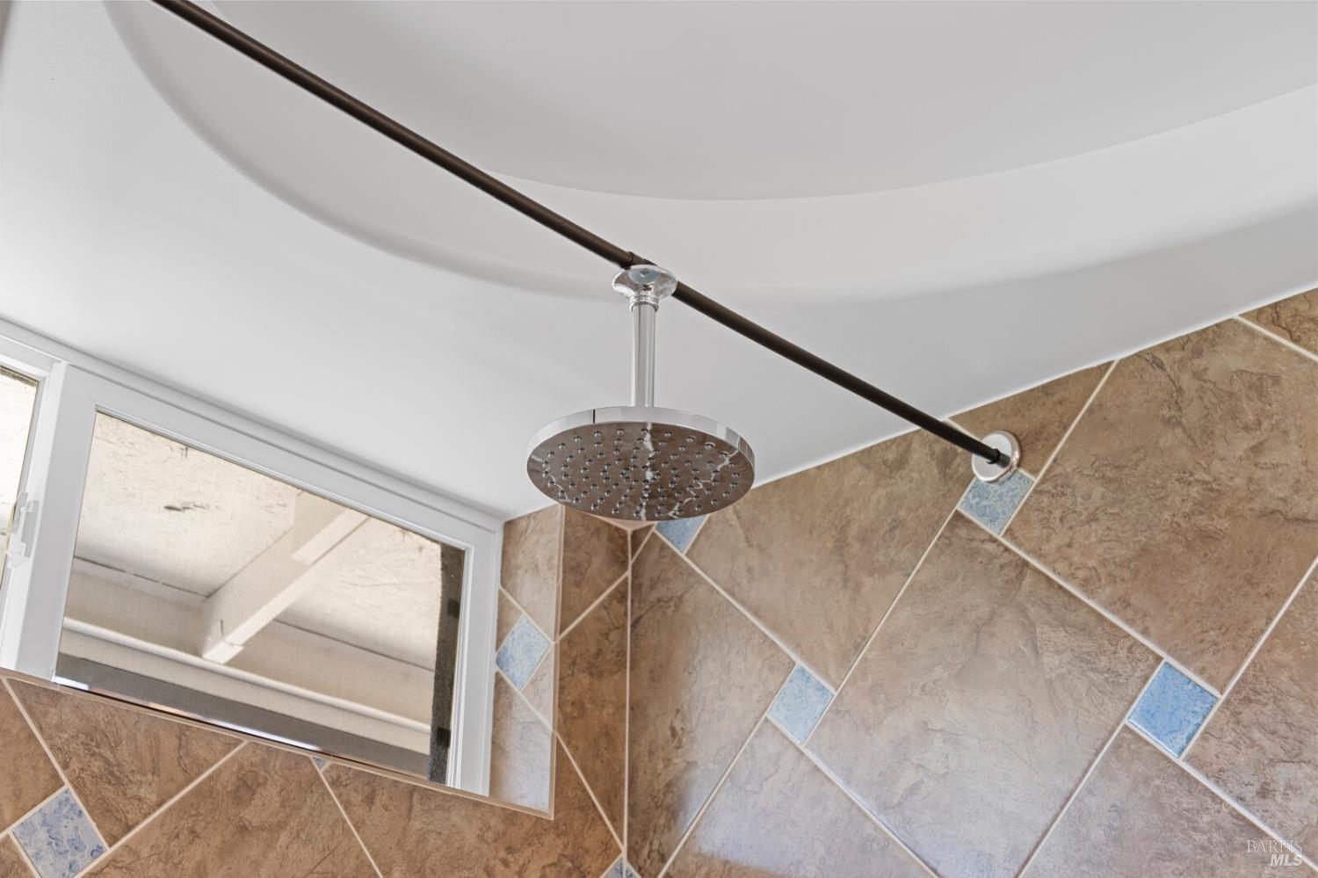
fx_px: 1793
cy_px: 439
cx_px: 659
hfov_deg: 40.4
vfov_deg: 27.5
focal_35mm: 49
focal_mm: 49
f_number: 7.1
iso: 125
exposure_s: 1
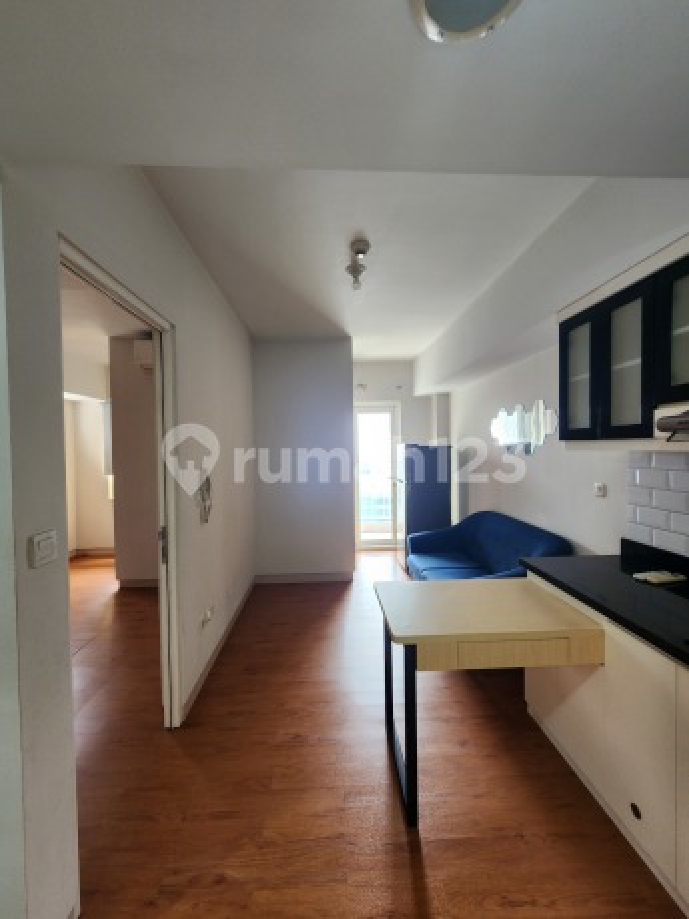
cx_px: 344
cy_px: 460
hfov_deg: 89.9
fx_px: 345
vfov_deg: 106.2
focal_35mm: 13
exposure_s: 1/50
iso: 160
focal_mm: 2.2
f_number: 2.2
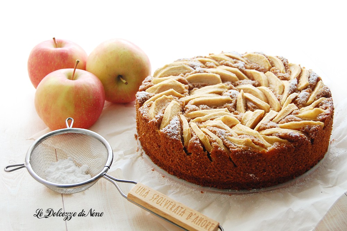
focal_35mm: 60
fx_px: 578
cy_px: 116
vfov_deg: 22.6
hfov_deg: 33.4
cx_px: 174
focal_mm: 40
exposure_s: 1/60
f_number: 7.1
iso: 400
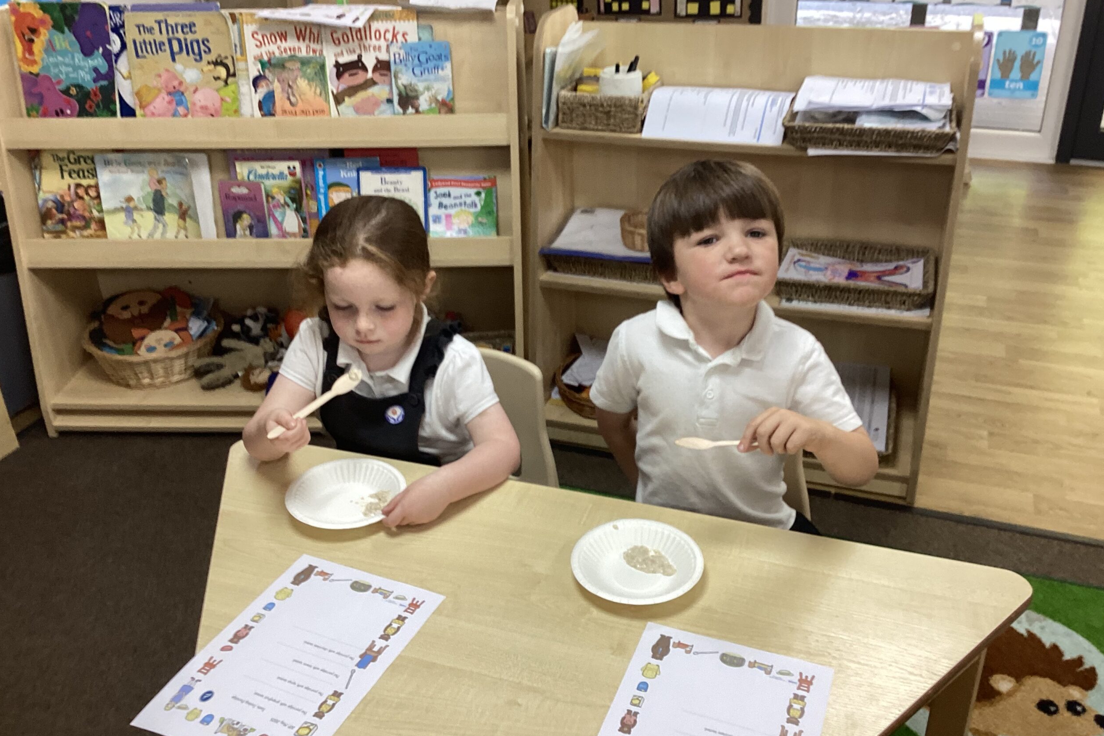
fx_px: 1012
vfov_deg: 40.0
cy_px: 358
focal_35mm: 33
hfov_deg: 57.2
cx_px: 549
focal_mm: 3.3
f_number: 2.4
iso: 80
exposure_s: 1/50
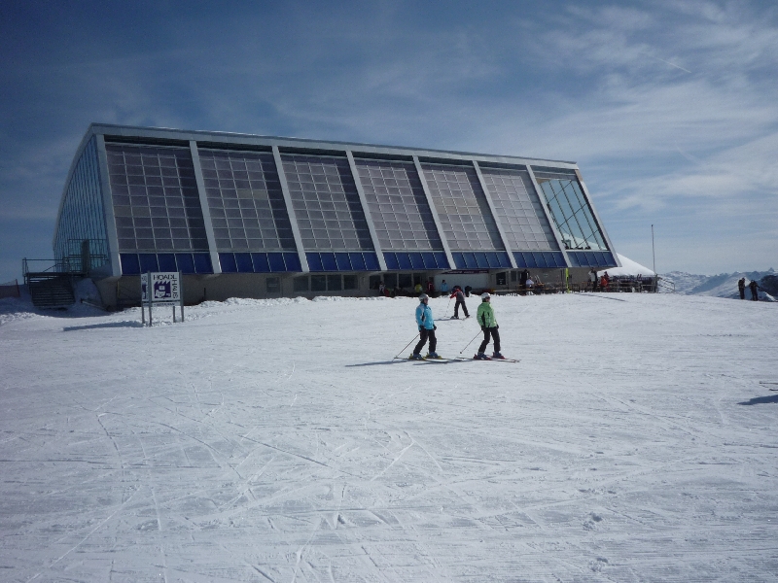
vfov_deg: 44.2
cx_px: 389
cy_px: 292
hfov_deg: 56.8
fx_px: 719
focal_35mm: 32
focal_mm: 5.2
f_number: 8
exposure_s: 1/800
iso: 100
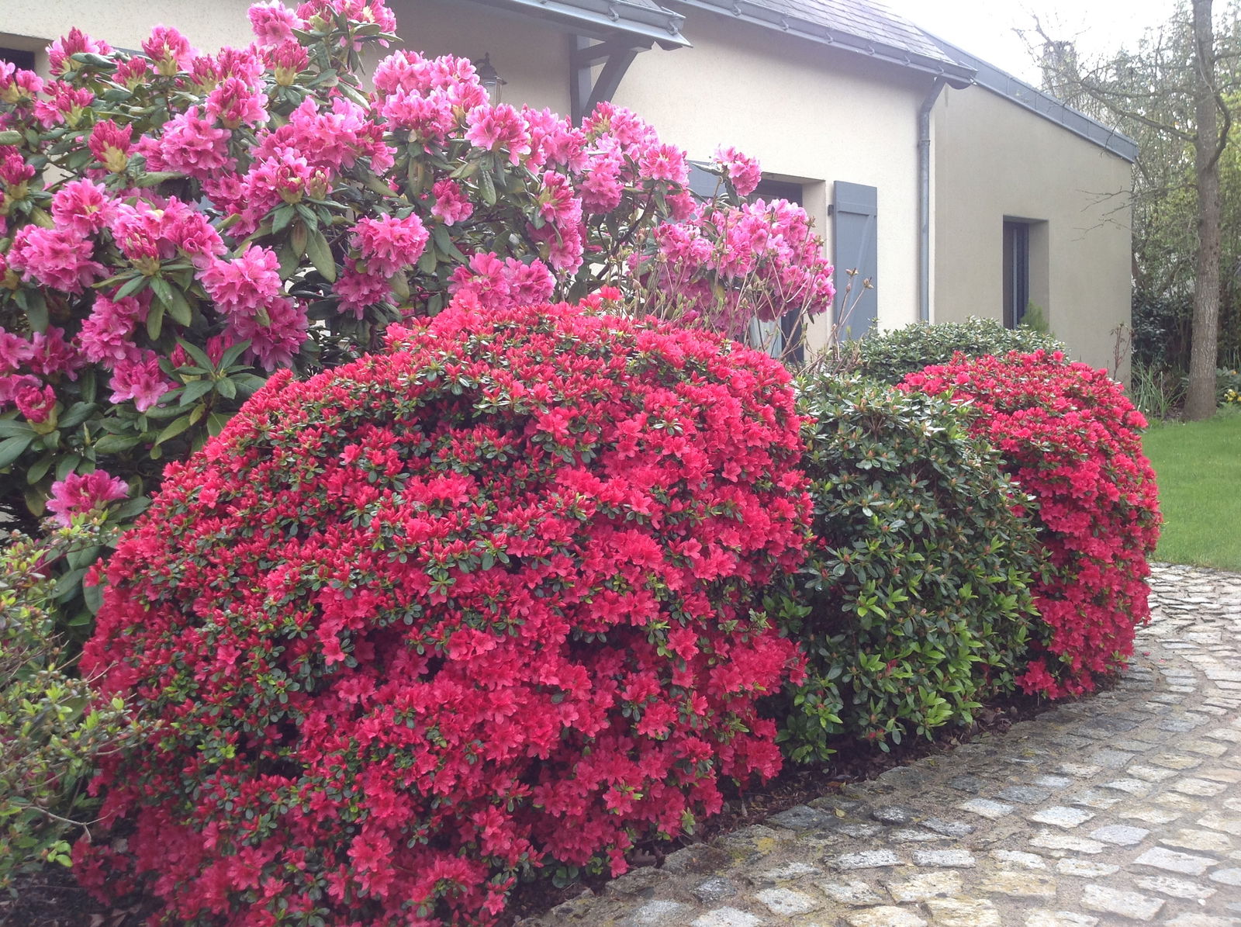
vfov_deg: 40.6
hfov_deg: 52.7
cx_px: 620
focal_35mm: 35
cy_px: 464
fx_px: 1253
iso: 50
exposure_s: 1/272
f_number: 2.4
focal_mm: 4.28
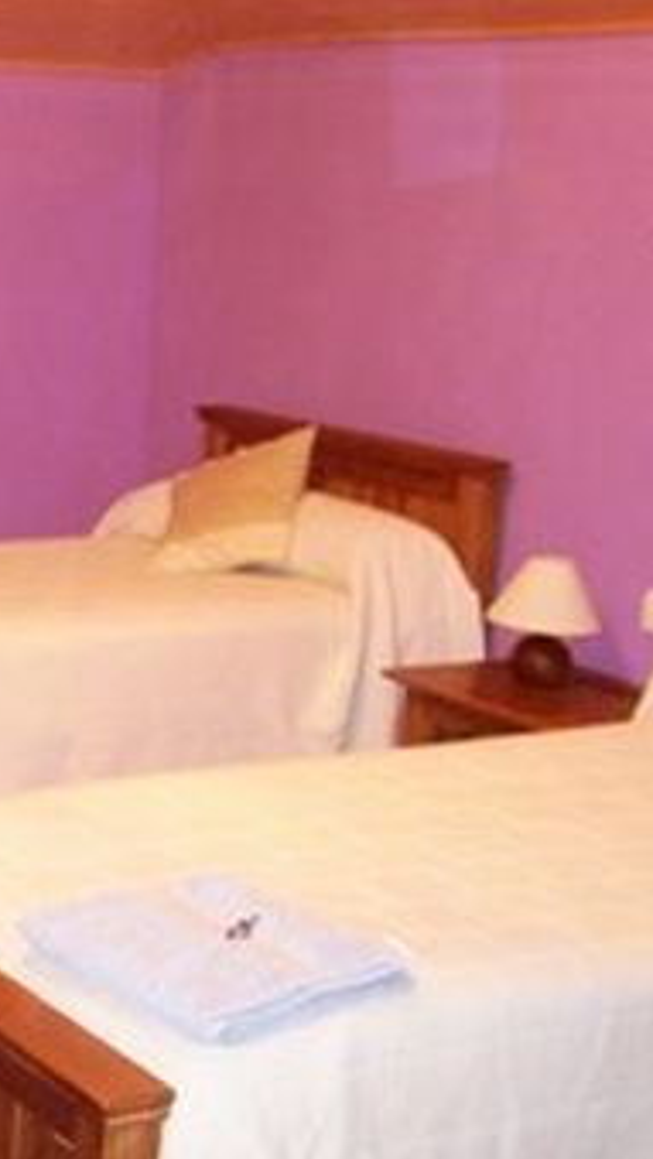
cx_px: -219
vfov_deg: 29.8
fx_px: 2152
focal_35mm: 70
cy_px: 807
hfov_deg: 16.2
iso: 140
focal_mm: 5.6
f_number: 2.7
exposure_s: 1/3.5
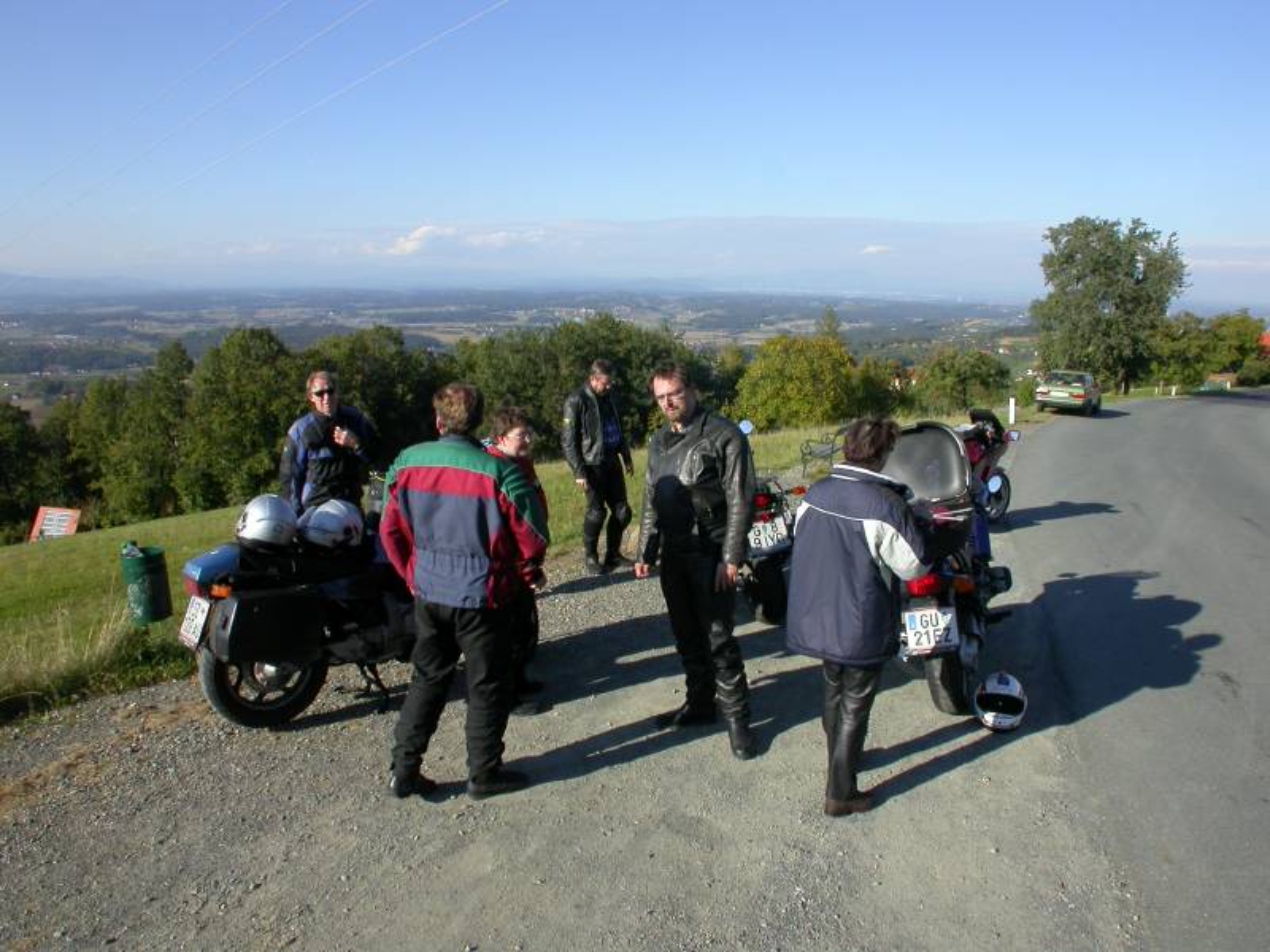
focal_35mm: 38
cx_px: 635
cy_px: 476
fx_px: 1394
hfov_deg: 49.0
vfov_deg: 37.7
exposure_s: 1/280
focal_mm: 7.85
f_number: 6.7
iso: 100
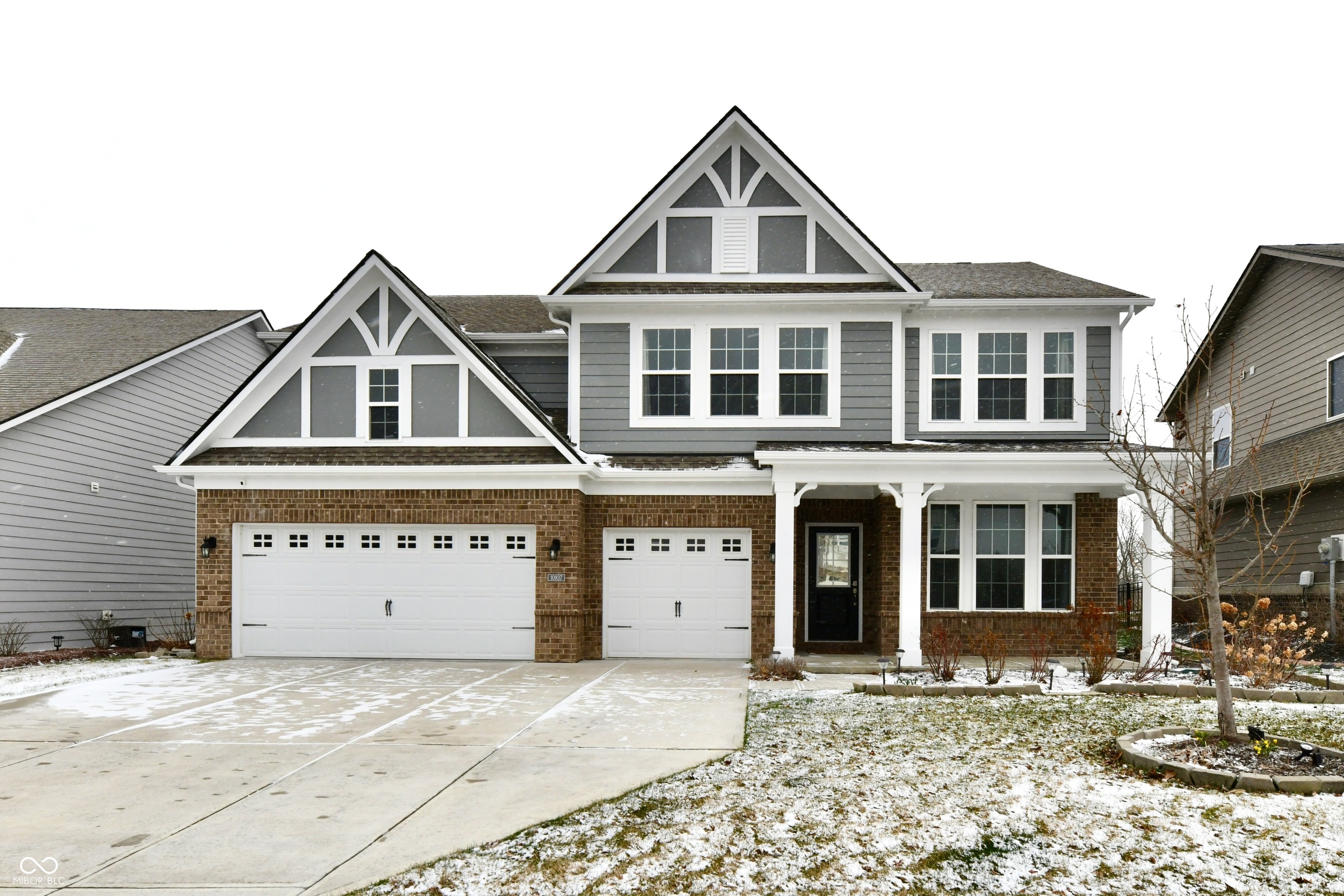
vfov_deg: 81.2
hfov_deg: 104.3
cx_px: 672
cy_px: 448
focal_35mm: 14
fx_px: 523
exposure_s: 1/400
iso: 640
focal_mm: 14
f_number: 10
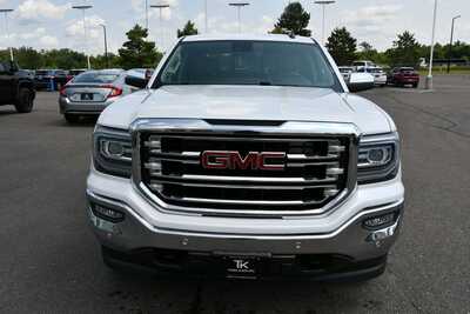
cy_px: 157
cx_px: 235
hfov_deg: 61.9
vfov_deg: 43.6
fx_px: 392
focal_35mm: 30
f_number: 9
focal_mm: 20
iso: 100
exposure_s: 1/320
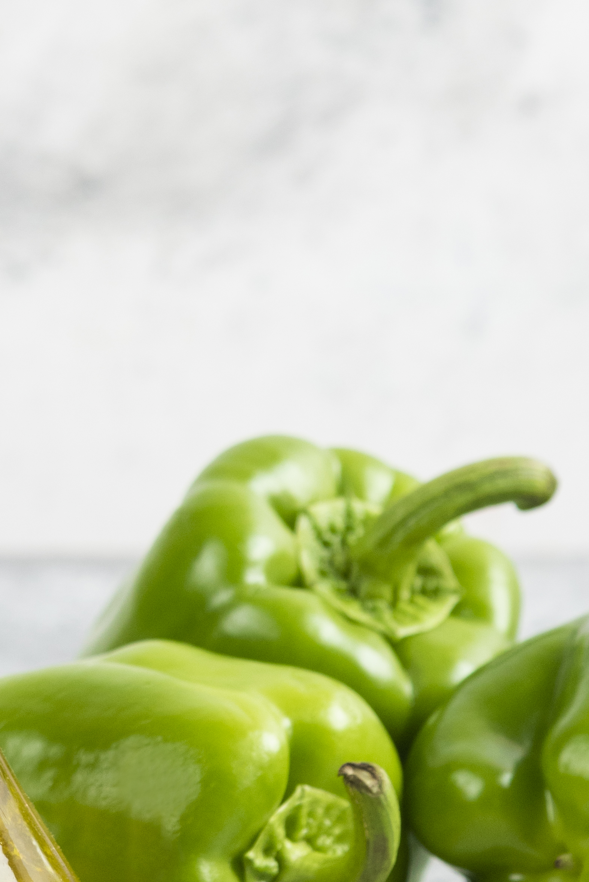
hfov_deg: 3.7
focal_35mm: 375
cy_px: 153
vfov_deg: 5.5
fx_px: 9194
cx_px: 42
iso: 320
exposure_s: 1/100
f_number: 8
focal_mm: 120
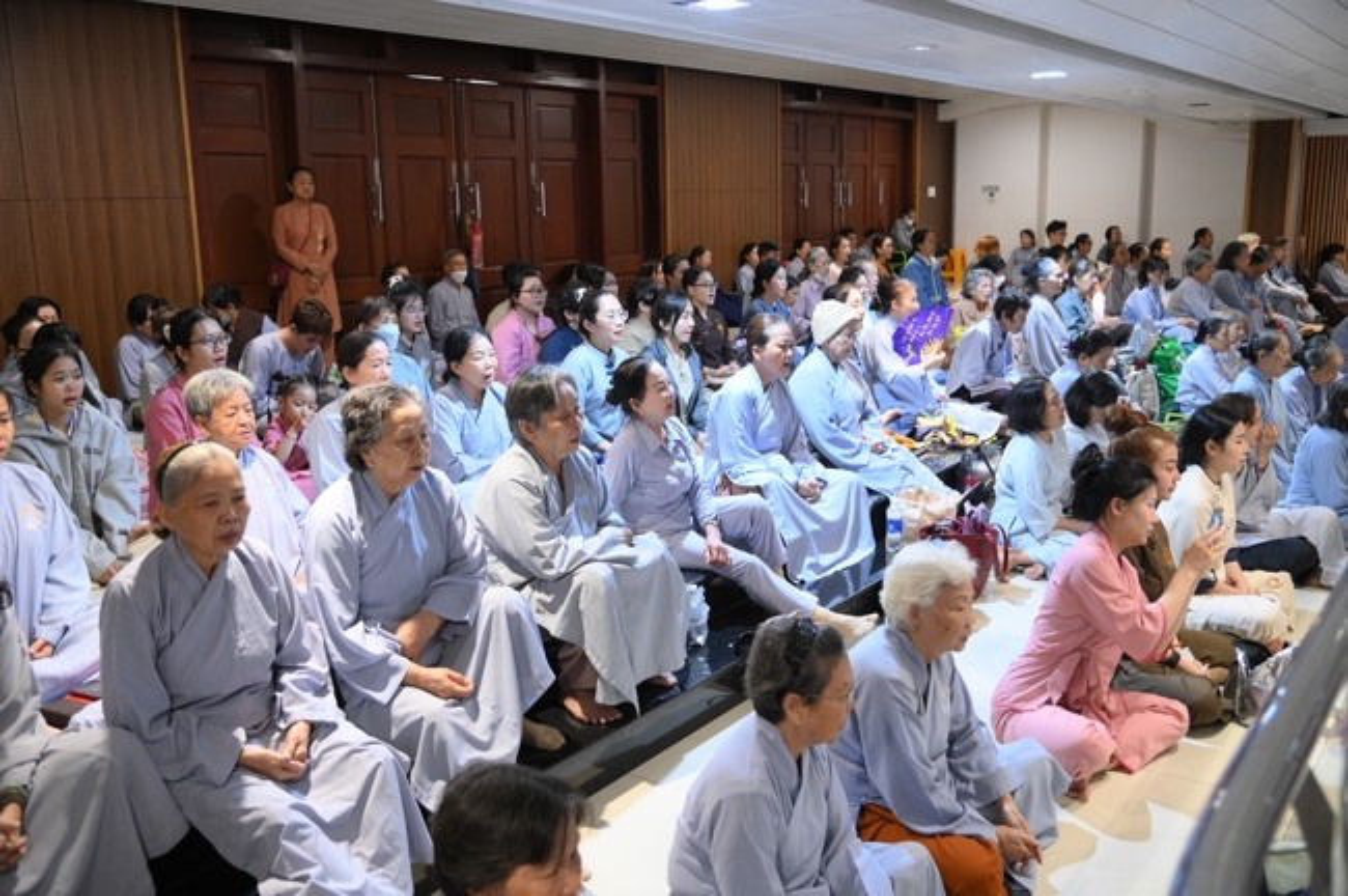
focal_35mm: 32
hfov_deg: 58.8
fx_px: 1197
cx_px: 674
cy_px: 448
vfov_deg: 41.0
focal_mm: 32
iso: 4000
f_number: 4
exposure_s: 1/160
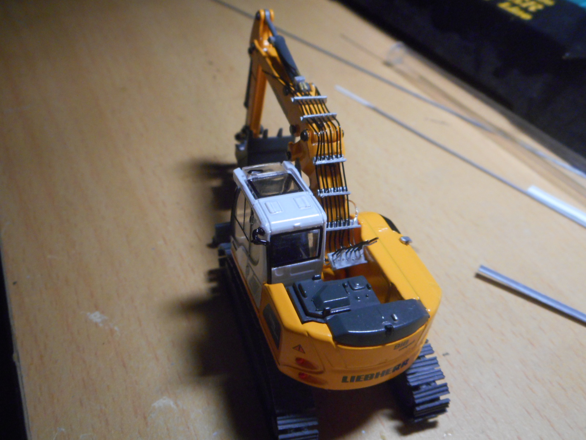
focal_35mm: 34
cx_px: 293
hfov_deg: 54.0
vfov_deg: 41.8
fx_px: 576
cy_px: 220
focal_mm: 6
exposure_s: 1/30
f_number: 4.2
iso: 360
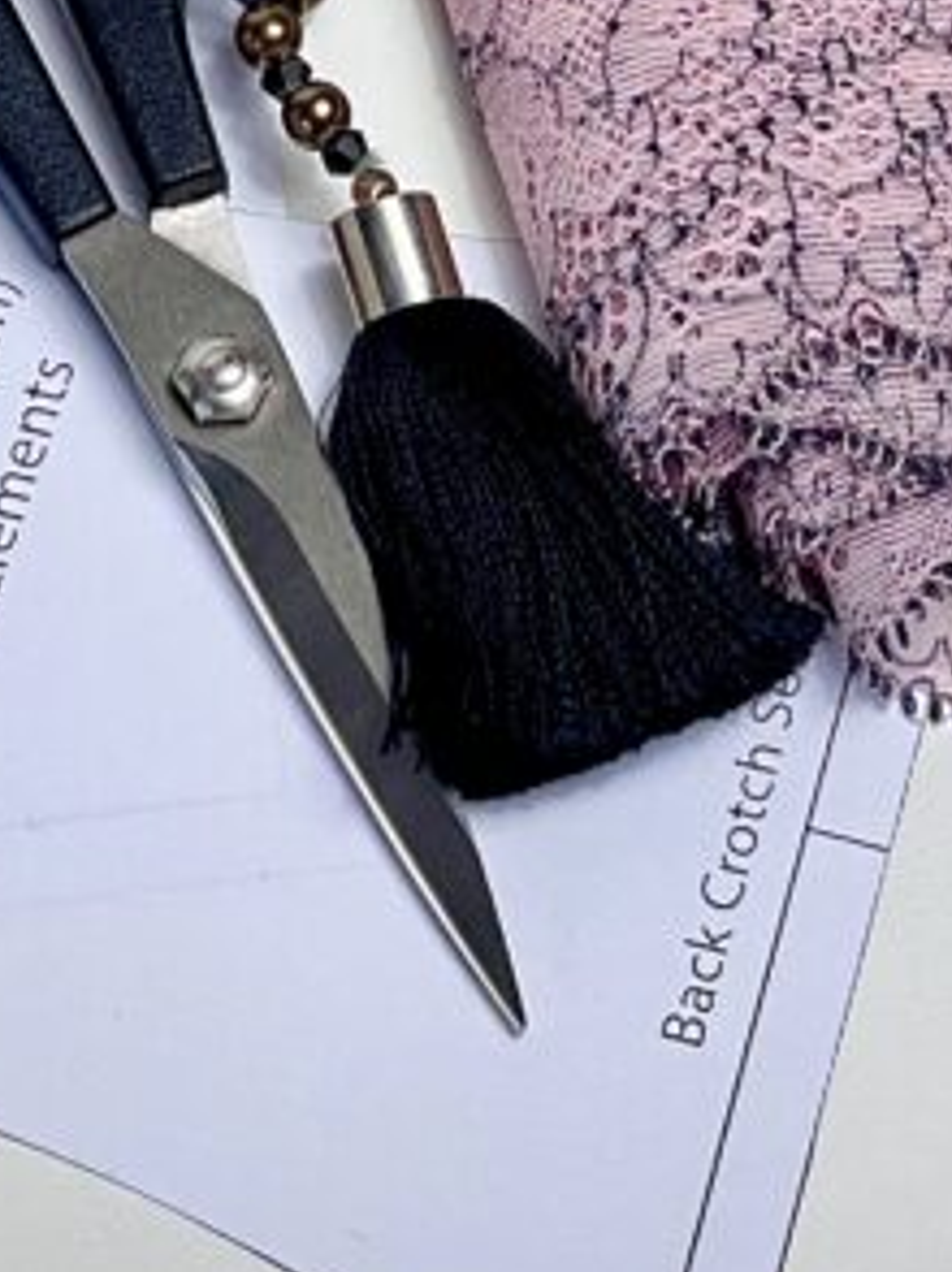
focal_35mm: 223
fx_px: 8189
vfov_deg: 8.8
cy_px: -329
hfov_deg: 6.7
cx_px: 627
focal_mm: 7.5
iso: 100
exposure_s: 1/100
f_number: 2.2
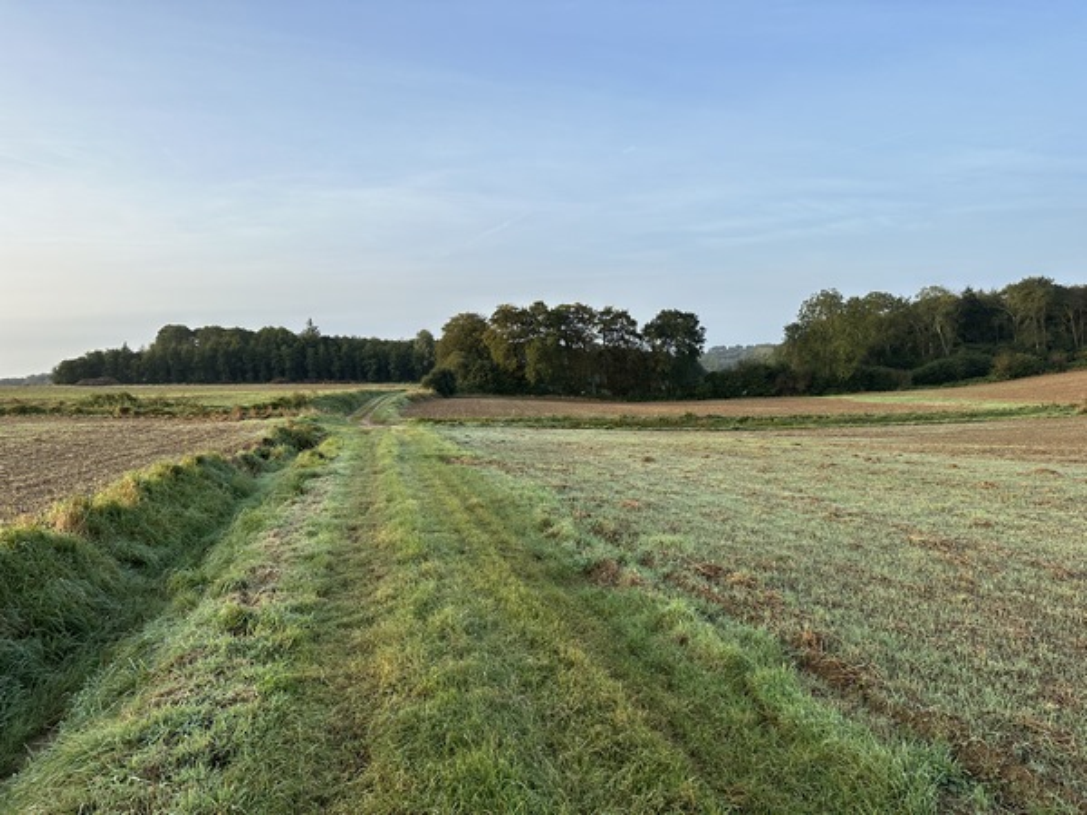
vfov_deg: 56.8
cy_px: 408
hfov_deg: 71.6
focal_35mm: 24
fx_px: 754
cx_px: 544
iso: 80
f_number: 1.78
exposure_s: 1/1517
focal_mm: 6.86
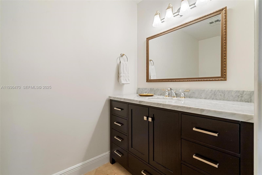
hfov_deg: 96.7
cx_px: 131
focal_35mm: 16
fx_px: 116
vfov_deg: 73.8
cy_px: 88
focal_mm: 16
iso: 400
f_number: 9
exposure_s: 1/10
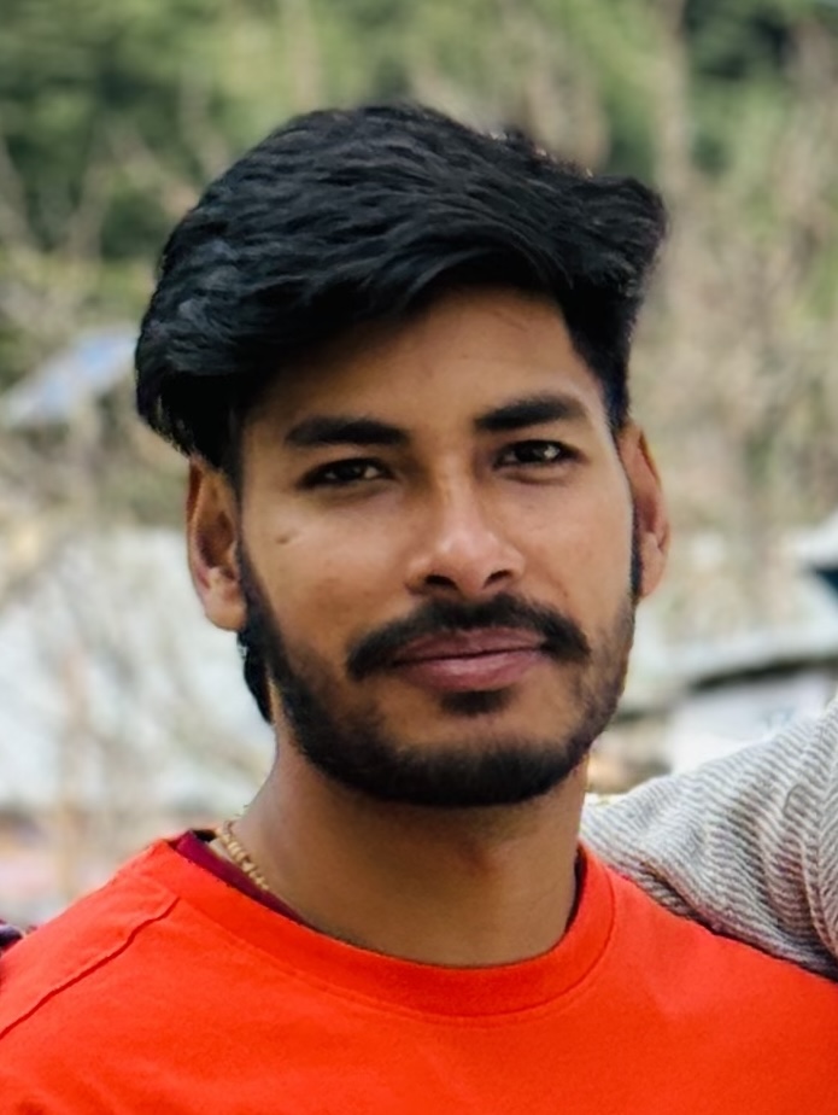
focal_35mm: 52
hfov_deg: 28.1
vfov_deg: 36.8
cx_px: 419
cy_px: 558
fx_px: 1675
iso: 40
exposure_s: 1/1667
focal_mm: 5.96
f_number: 1.6
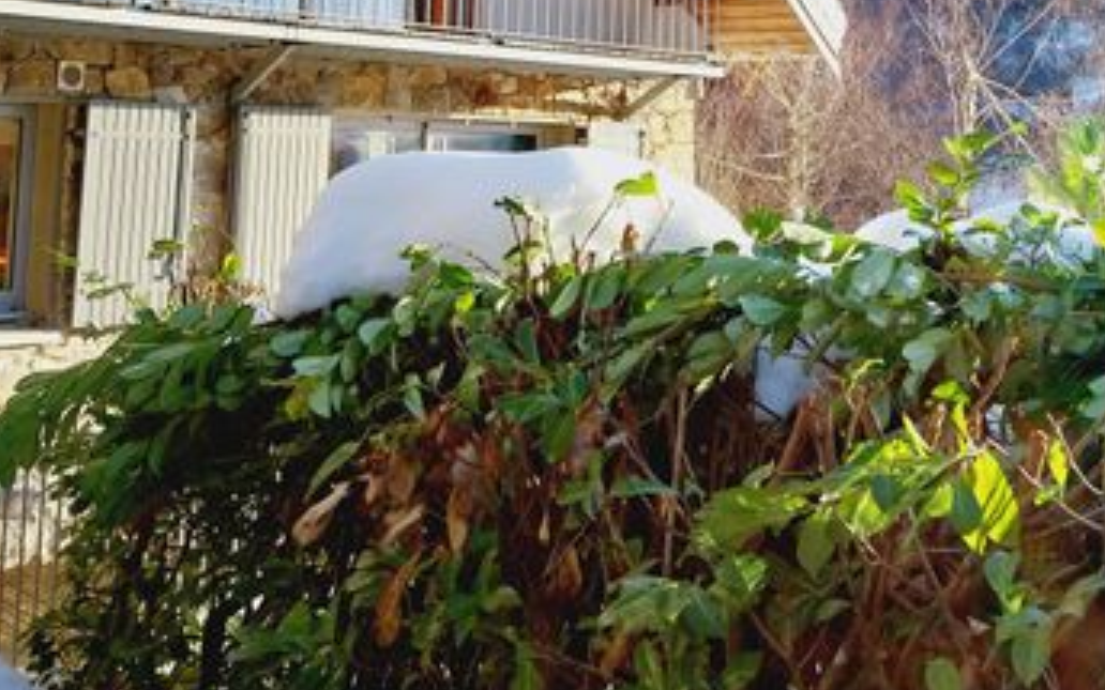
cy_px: 3
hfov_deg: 41.8
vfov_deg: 25.6
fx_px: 1446
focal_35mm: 48
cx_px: 562
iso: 25
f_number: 1.8
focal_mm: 4
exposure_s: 1/318
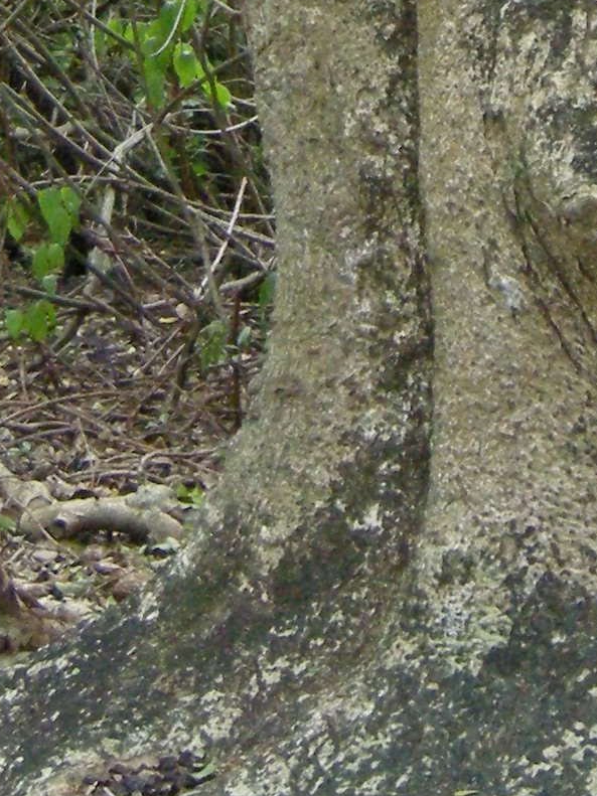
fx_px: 4071
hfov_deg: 8.4
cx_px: 528
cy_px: -564
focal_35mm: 177
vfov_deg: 10.6
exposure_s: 1/45
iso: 400
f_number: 2.7
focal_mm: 7.5
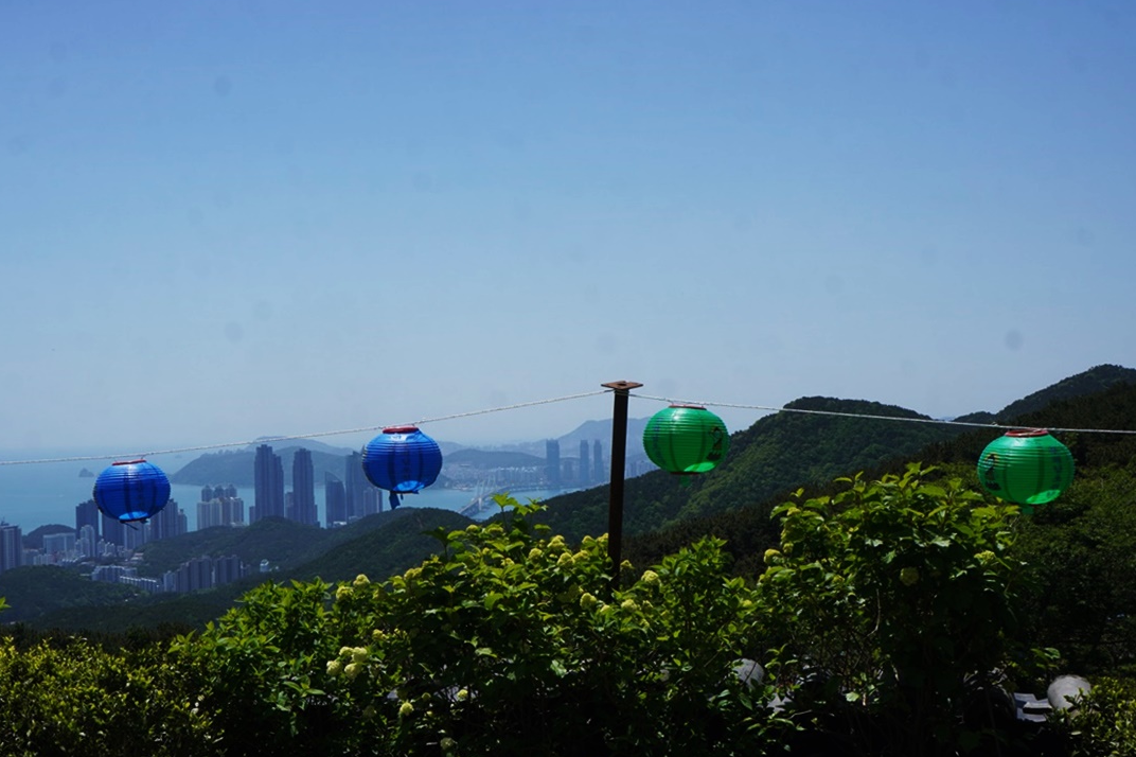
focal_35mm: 43
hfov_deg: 45.2
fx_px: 1356
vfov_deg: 31.1
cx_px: 463
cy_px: 441
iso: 100
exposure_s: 1/250
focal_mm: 24
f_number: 13
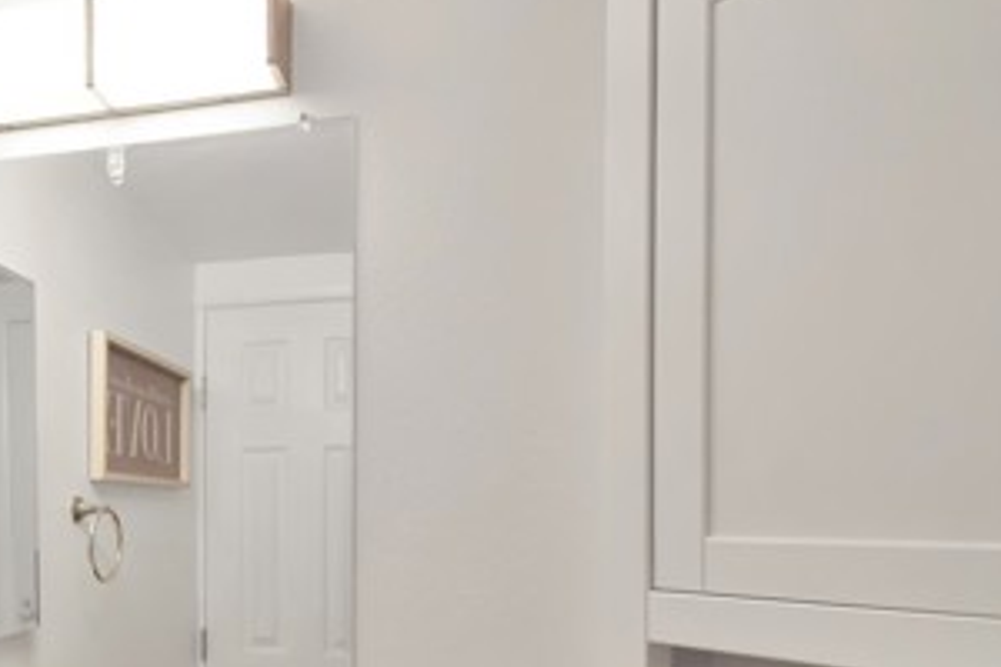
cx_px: 190
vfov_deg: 39.6
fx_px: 890
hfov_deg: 54.4
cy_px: 529
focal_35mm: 32
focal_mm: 10
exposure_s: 1/160
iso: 800
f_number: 7.1
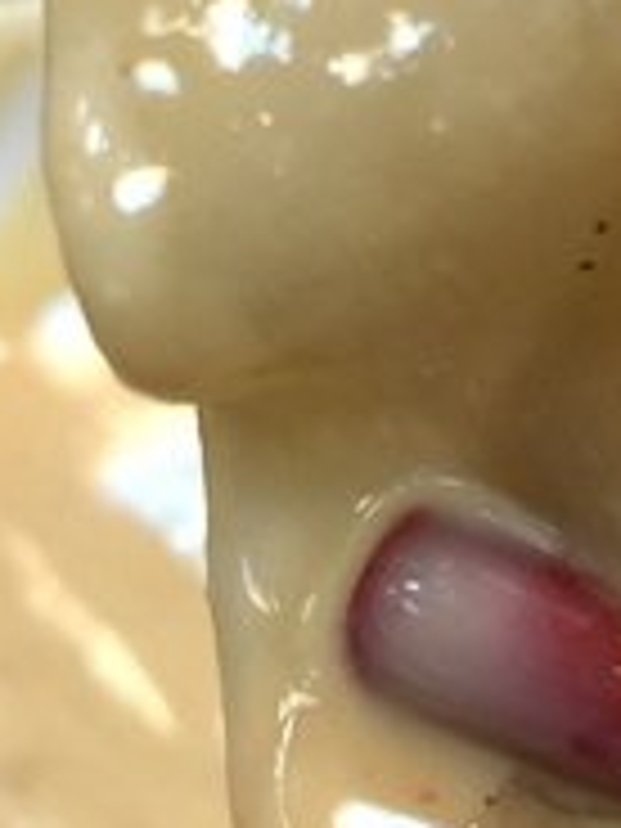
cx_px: 364
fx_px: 3014
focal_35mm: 126
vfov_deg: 15.6
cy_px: 630
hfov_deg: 11.8
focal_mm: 4.15
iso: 50
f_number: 2.2
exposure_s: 1/15
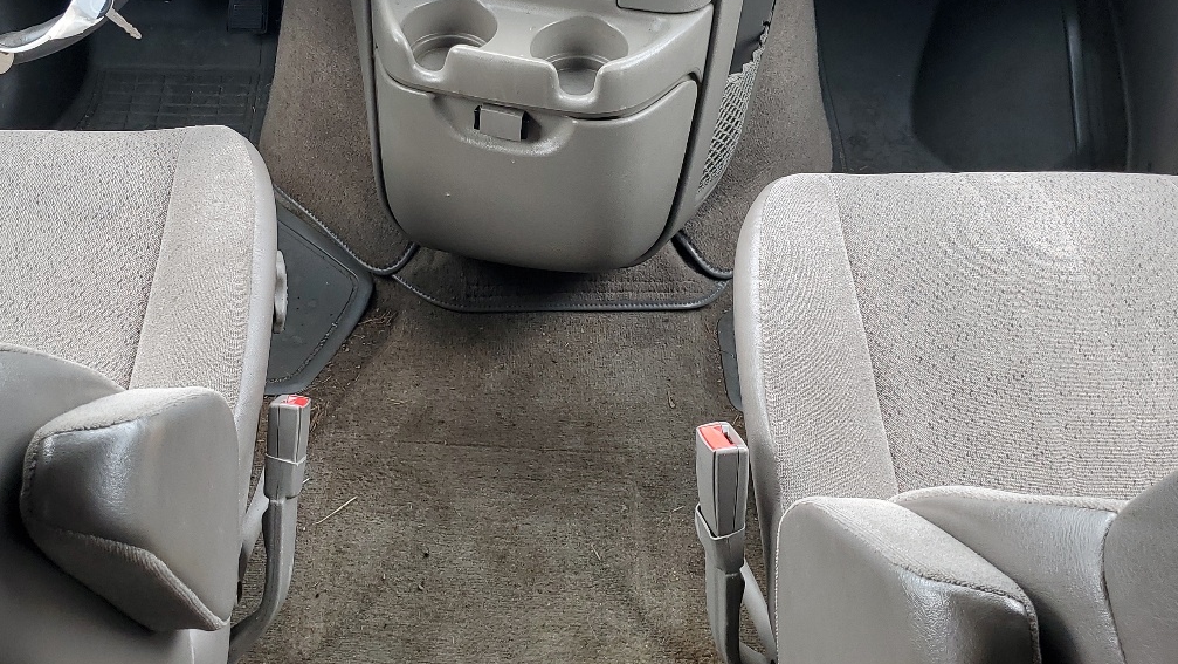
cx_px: 468
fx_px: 1406
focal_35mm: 45
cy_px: 231
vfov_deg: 26.4
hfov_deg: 45.2
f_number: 1.5
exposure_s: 1/145
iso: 50
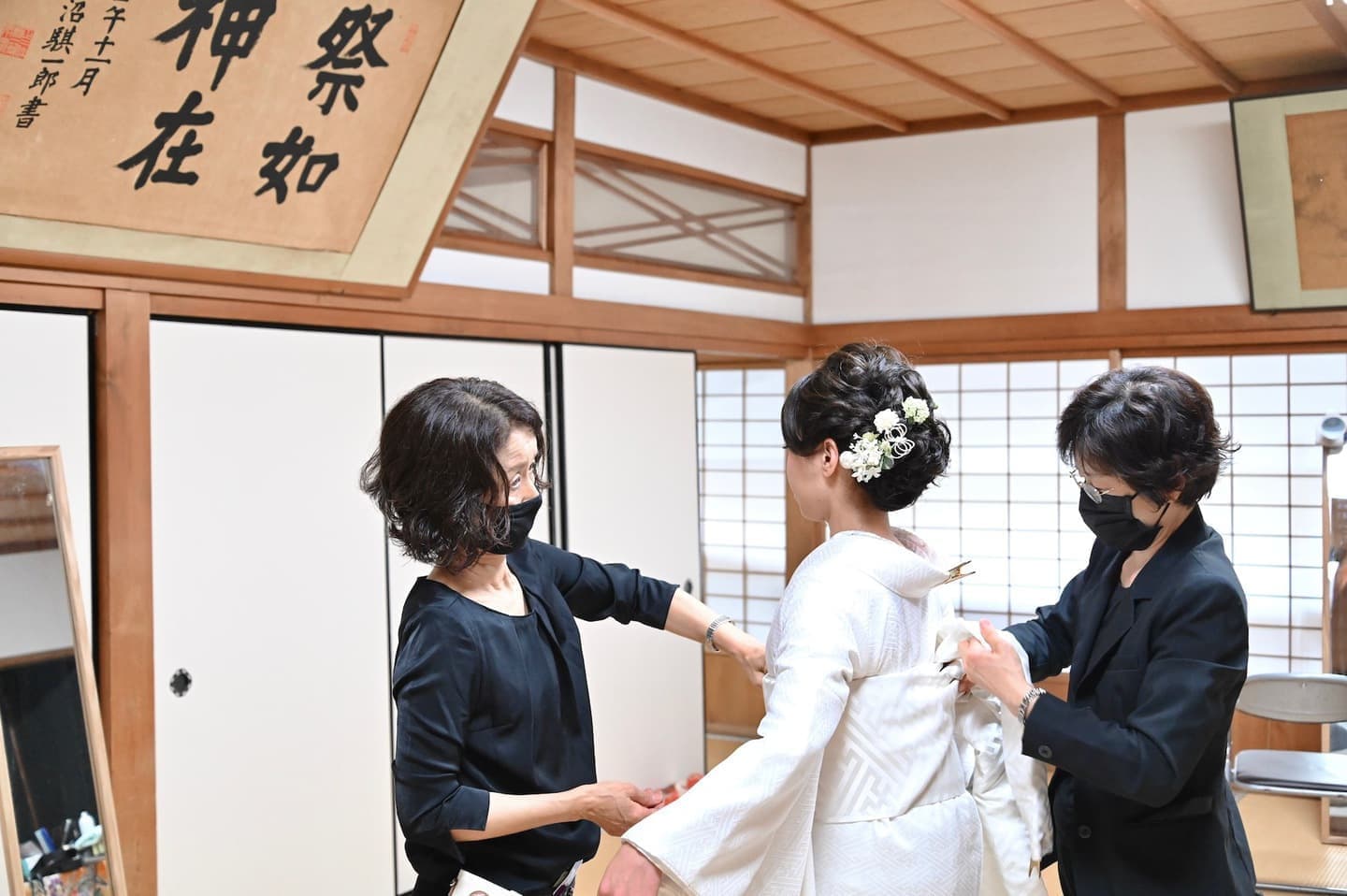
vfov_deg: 33.4
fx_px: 1496
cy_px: 448
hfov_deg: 48.5
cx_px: 674
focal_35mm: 40
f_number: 4.5
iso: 6400
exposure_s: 1/125
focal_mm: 40
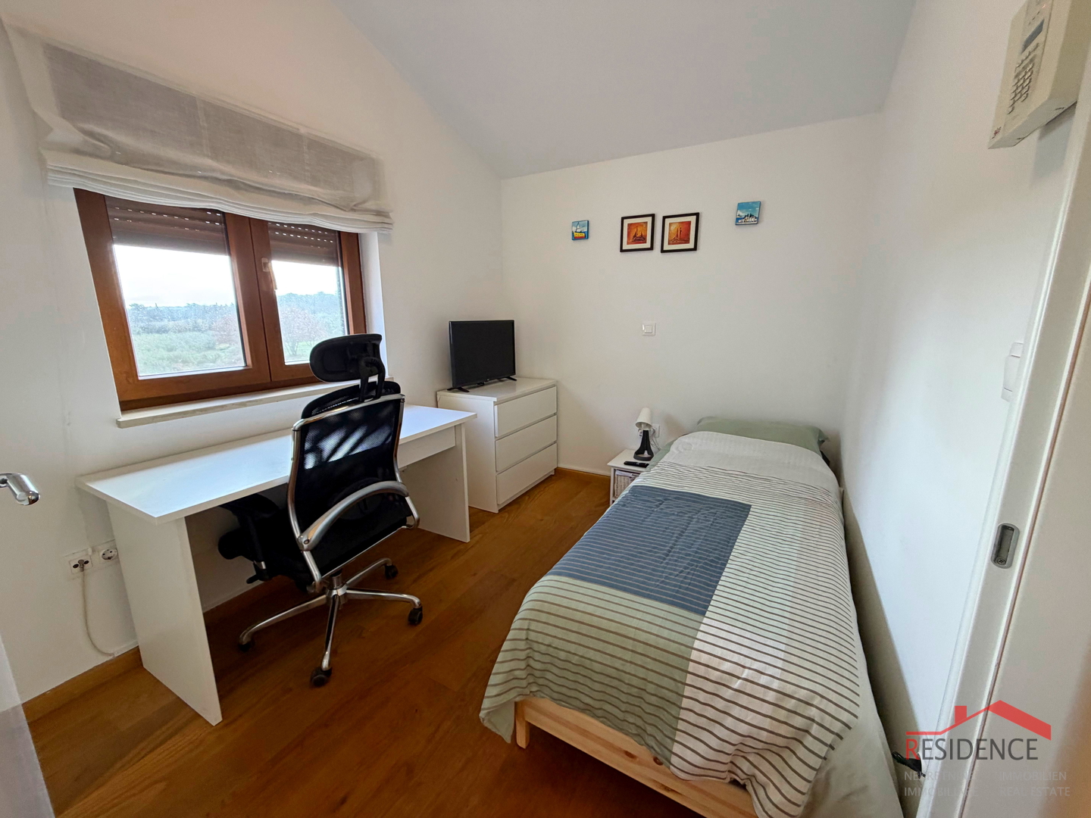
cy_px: 409
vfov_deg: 85.7
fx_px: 441
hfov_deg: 102.1
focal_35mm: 14
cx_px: 546
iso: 200
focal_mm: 2.22
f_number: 2.2
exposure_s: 1/50
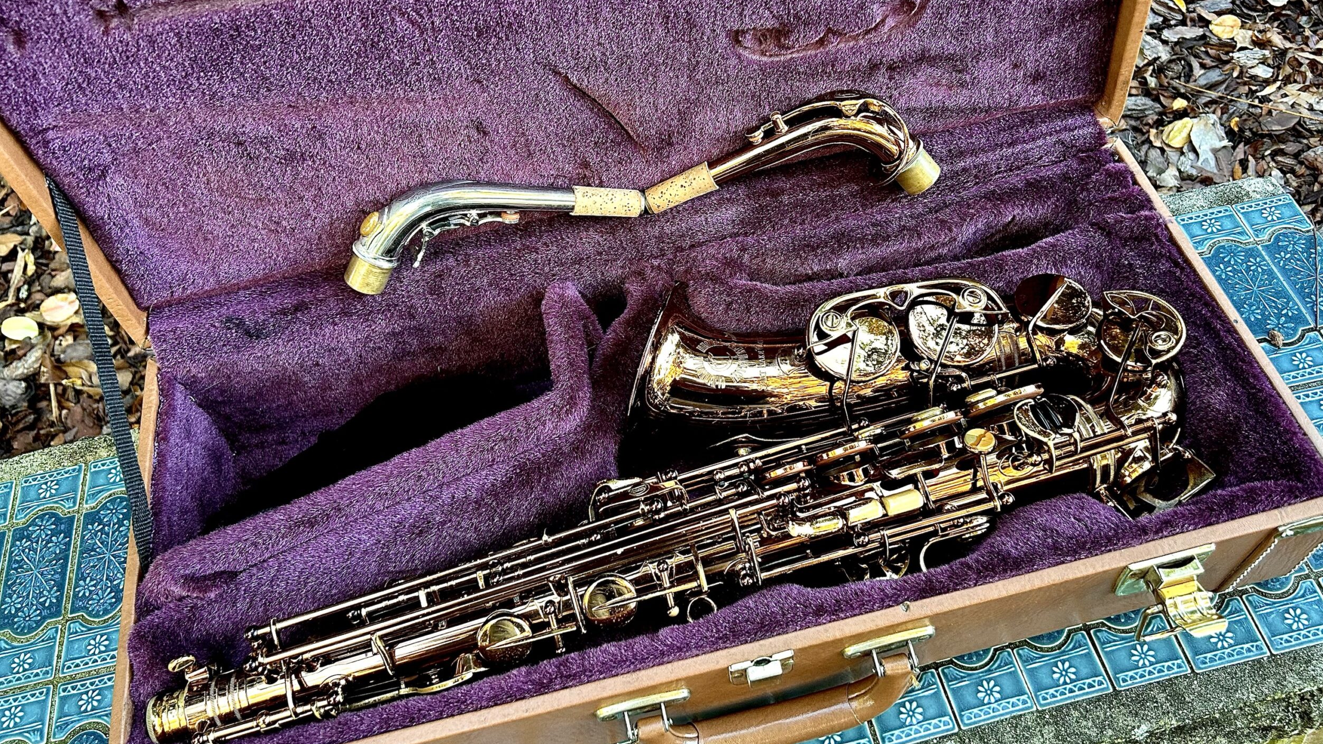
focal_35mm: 29
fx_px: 1017
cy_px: 312
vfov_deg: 40.1
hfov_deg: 66.1
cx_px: 677
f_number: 1.5
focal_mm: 5.7
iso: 125
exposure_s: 1/60
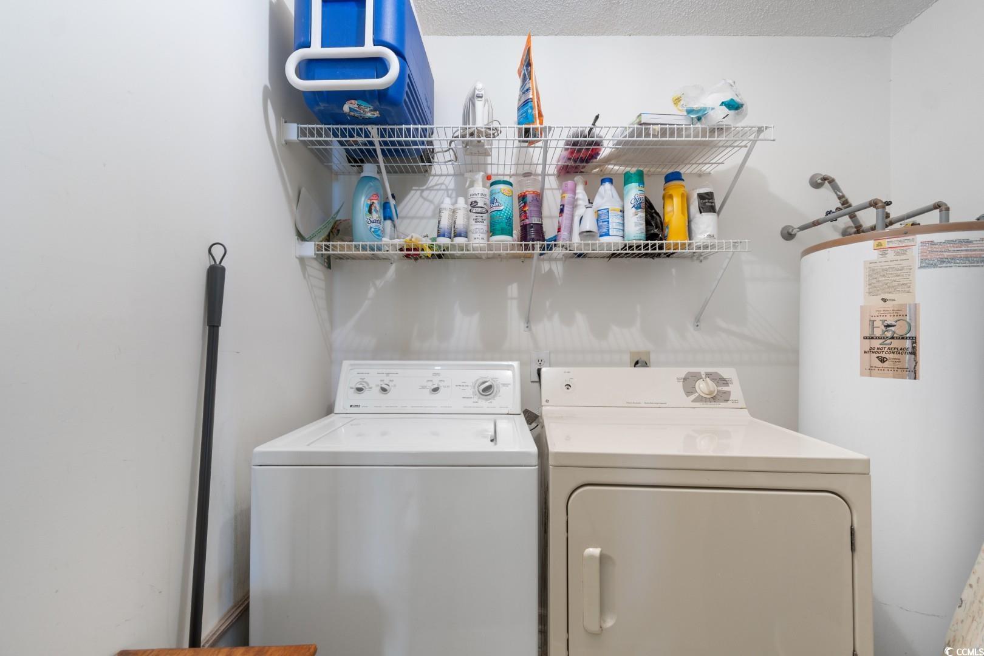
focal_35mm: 15
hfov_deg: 100.4
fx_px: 410
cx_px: 492
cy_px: 328
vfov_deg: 77.3
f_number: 4.5
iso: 100
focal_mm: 10
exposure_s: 1/6
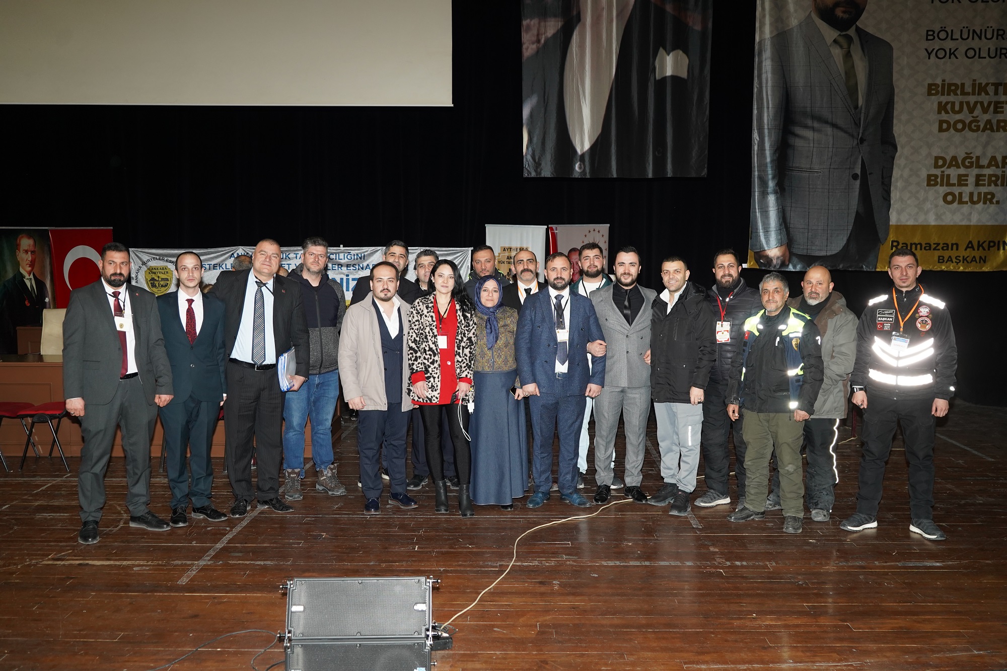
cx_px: 504
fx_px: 923
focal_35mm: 33
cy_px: 336
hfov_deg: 57.2
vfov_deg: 40.0
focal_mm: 33
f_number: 4
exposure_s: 1/125
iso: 1250
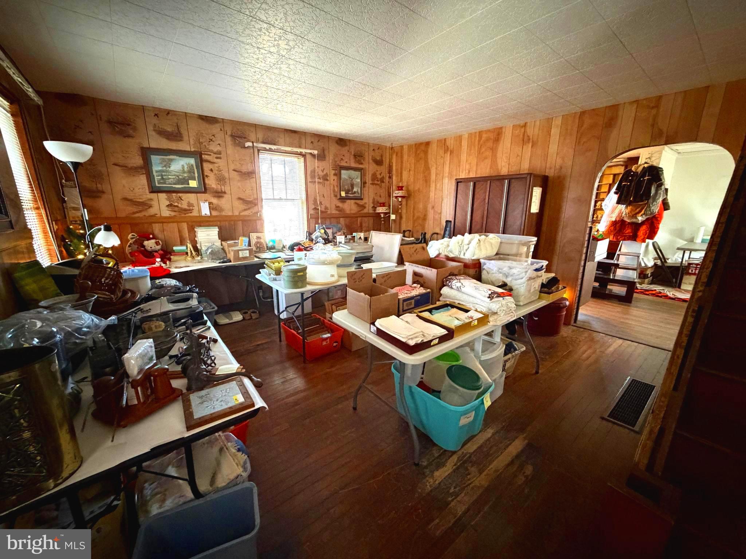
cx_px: 373
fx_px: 302
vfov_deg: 85.7
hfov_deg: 102.1
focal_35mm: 14
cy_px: 280
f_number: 2.2
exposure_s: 1/40
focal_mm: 2.22
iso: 1000
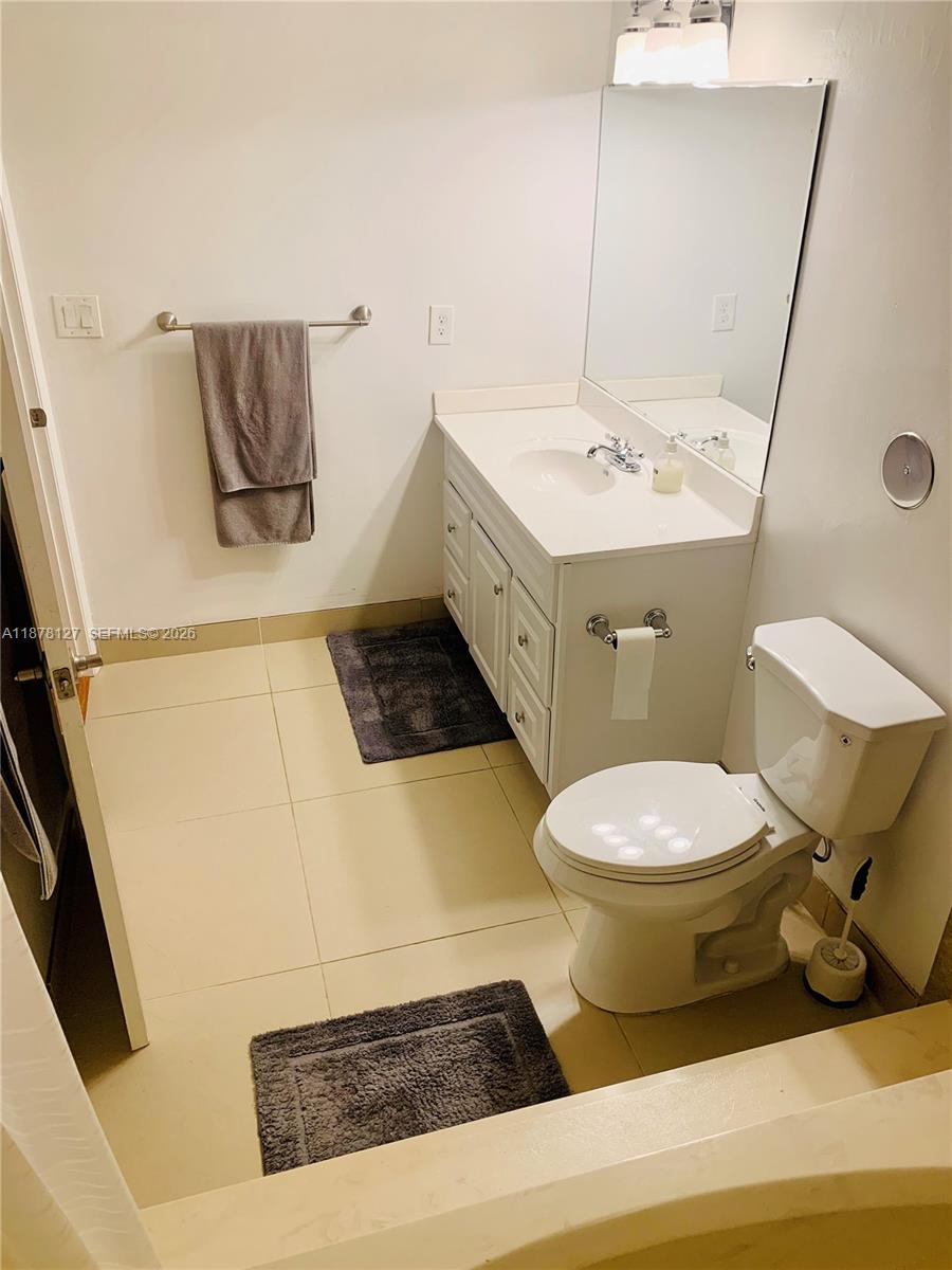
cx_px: 476
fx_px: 953
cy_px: 635
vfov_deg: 67.3
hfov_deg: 53.1
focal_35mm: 26
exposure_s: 1/60
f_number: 1.8
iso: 64
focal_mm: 4.25
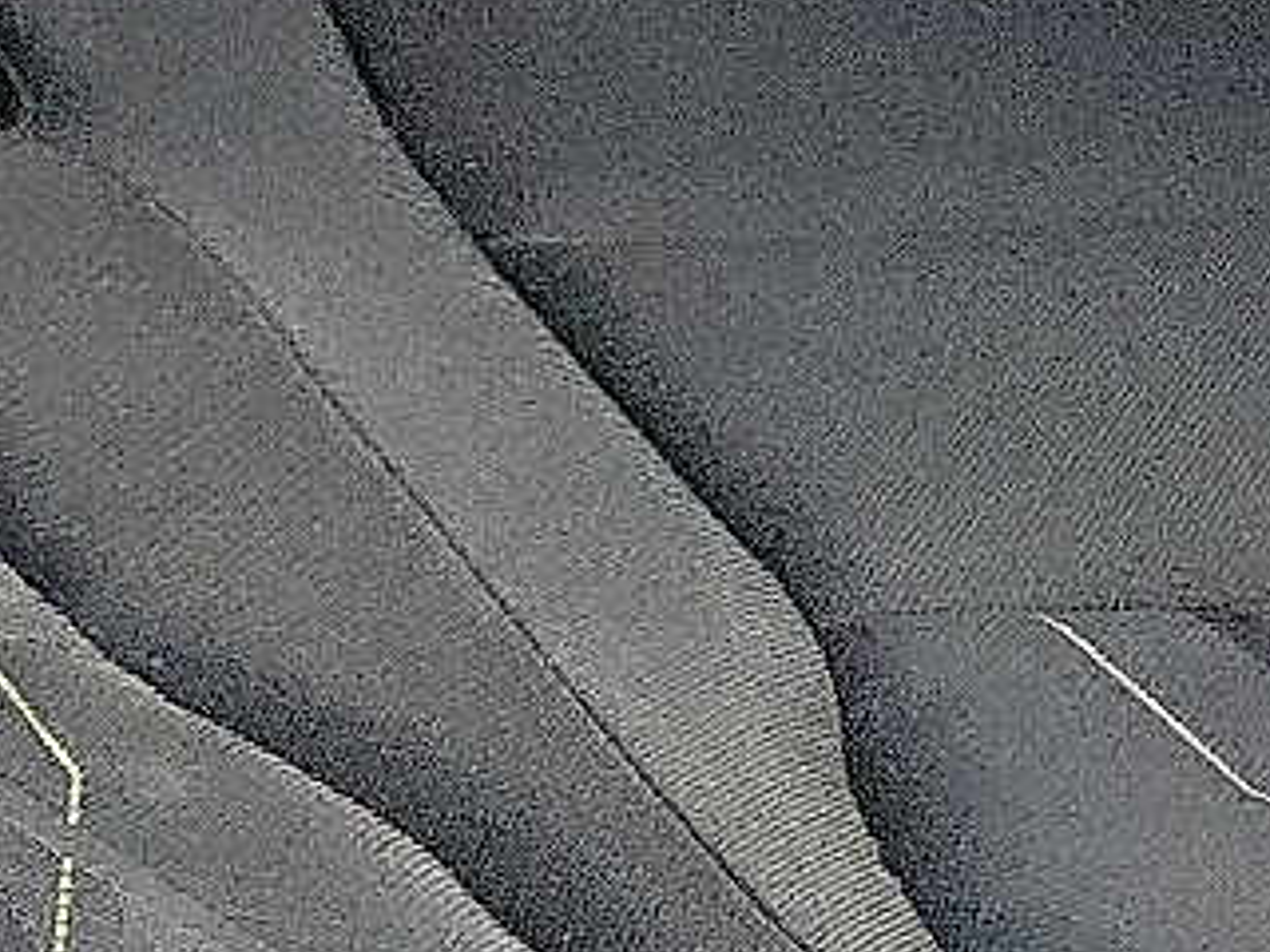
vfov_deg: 10.7
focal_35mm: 130
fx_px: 4769
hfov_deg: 12.4
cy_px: -754
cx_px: -1623
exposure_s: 1/59.2
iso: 418
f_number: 1.8
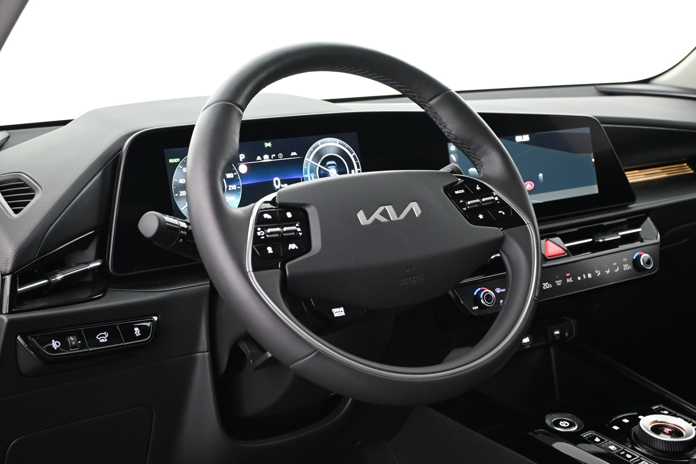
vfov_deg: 29.4
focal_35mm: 46
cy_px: 232
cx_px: 348
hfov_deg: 43.0
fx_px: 884
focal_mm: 30.5
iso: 1600
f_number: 4.8
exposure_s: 1/10
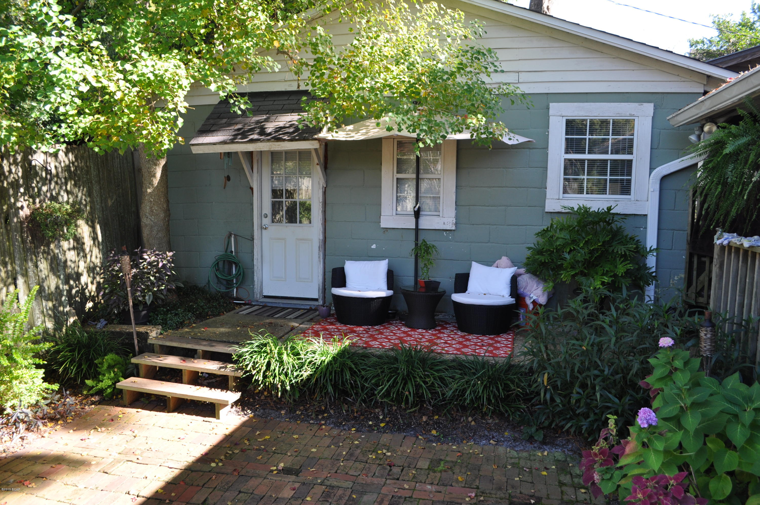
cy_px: 252
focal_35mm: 27
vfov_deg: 47.8
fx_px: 569
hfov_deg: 67.4
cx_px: 380
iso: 280
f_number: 5.6
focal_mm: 18
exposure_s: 1/125
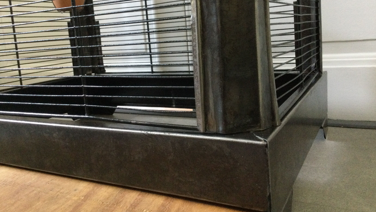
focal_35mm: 34
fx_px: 339
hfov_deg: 58.0
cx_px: 189
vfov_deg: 34.5
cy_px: 82
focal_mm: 3.3
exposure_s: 1/25
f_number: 2.4
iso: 250
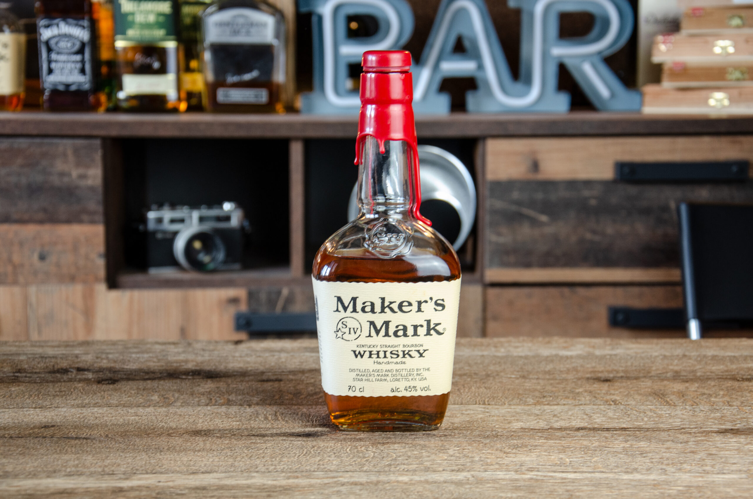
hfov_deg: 26.0
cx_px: 376
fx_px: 1628
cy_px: 250
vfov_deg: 17.4
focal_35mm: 78
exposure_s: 1/30
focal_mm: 52
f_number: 5
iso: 800
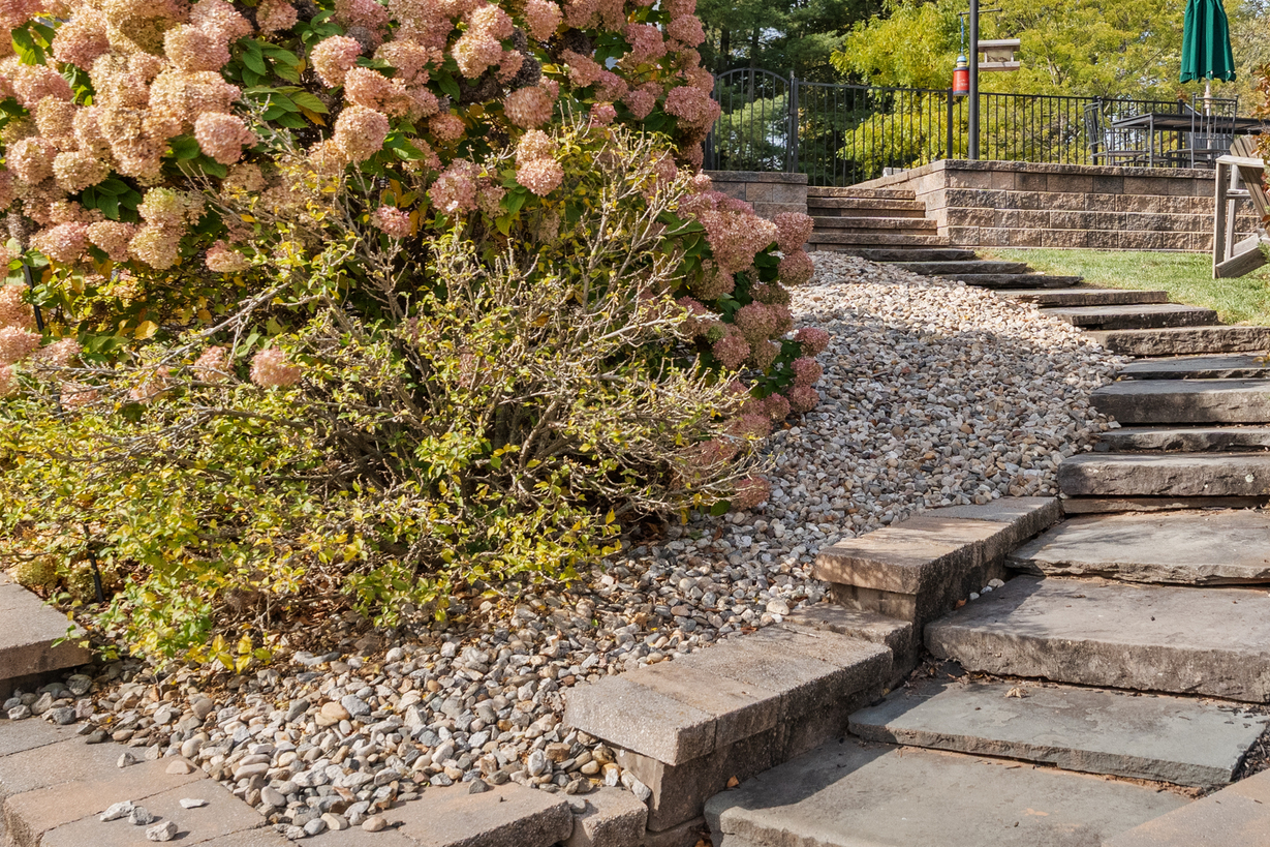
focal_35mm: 40
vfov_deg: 32.6
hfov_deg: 46.9
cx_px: 935
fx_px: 1411
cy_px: 192
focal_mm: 16
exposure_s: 1/640
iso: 1250
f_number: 8
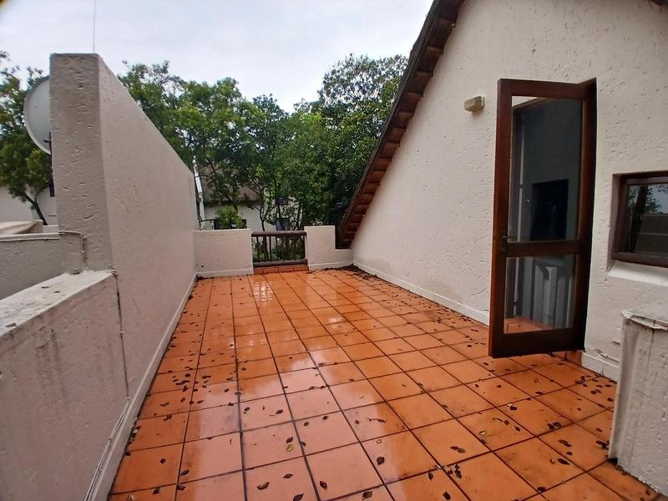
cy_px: 250
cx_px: 334
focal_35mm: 17
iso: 50
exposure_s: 1/175
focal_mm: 1.4
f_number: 2.2
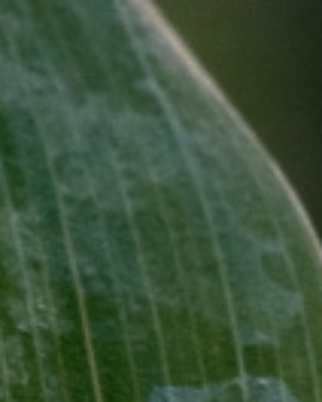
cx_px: 1959
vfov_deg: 2.2
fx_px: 10625
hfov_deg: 1.7
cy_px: 193
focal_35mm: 894
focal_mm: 60
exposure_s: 1/30
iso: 400
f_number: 10
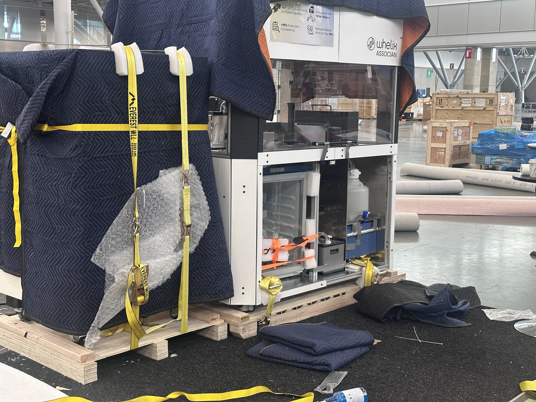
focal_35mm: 48
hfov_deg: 39.7
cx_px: 268
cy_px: 201
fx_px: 743
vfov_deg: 30.3
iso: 250
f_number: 1.78
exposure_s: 1/60
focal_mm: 6.86
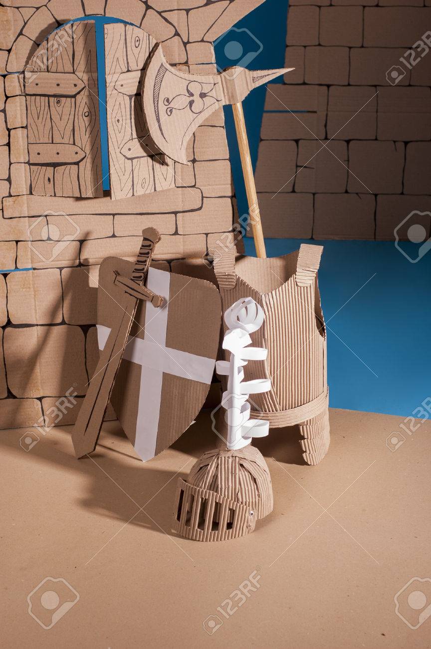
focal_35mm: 75
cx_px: 216
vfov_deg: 27.0
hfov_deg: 18.1
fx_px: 1350
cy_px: 324
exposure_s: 1/500
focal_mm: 50
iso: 200
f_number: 5
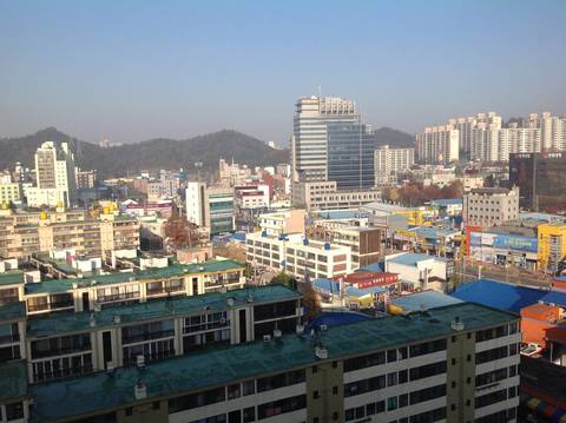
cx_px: 283
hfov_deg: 52.7
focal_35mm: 35
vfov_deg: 40.6
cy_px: 212
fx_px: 572
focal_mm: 4.28
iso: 50
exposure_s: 1/2016
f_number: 2.4
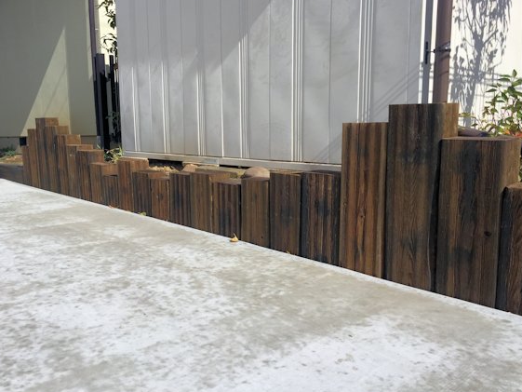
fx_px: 468
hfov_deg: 58.3
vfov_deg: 45.5
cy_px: 195
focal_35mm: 31
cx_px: 249
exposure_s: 1/2326
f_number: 2.2
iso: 32
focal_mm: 4.15
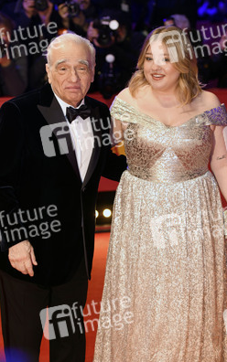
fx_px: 712
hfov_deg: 18.1
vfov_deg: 28.6
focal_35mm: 72
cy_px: 181
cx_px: 114
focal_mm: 70
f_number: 3.5
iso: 800
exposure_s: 1/200
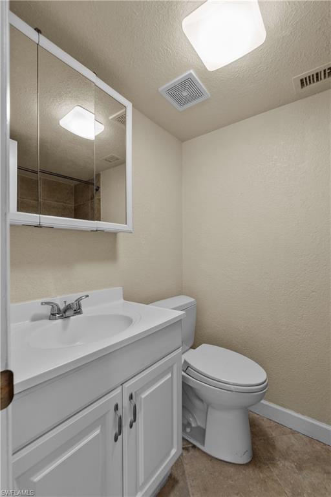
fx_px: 207
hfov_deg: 77.3
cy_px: 248
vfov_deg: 100.4
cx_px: 166
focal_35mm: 15
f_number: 7.1
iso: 100
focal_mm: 10
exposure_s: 1/6
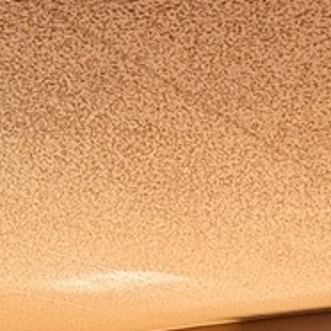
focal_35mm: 96
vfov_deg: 14.8
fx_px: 1039
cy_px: 662
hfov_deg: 17.6
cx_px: -14
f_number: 2.2
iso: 64
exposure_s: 1/118
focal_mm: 2.22
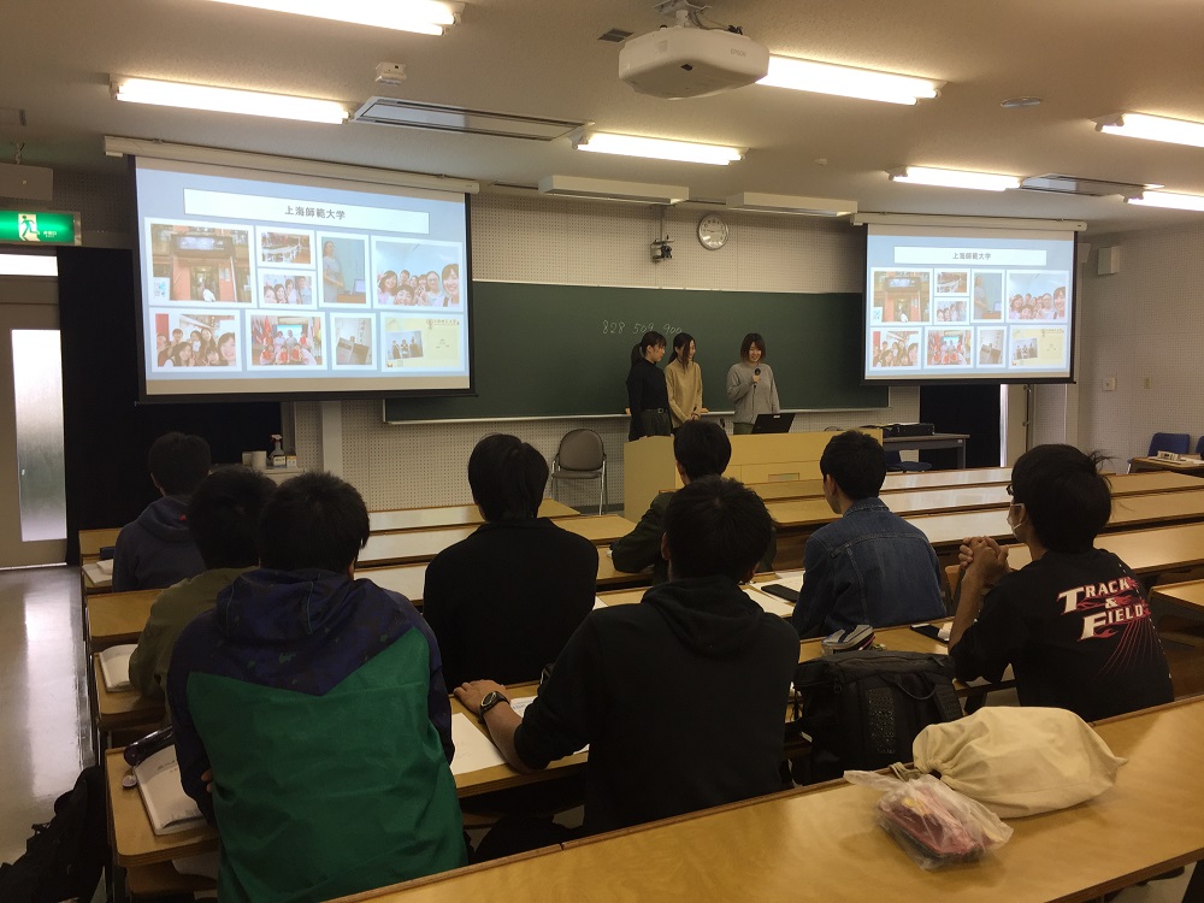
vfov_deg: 48.2
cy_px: 452
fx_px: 1009
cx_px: 602
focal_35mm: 29
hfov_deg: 61.7
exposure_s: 1/60
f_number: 2.2
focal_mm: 4.15
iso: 40
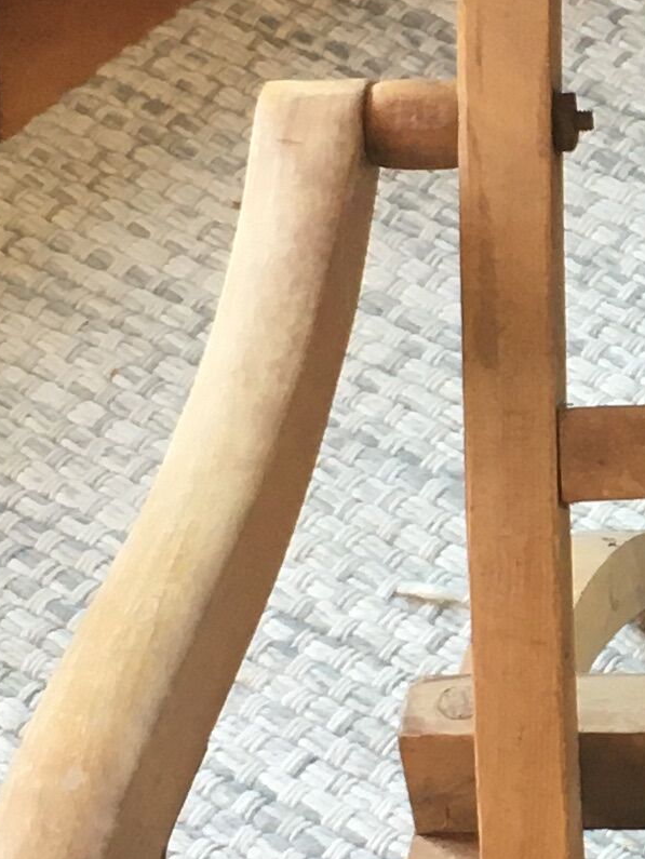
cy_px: 455
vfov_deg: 13.4
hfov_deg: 9.7
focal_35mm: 147
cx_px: 1084
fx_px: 3649
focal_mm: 4.15
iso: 80
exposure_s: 1/33
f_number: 2.2
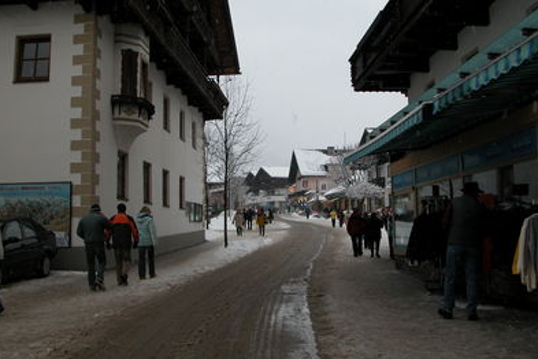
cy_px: 162
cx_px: 268
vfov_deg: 36.8
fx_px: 538
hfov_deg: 53.1
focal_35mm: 36
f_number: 4
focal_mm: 8.9
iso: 100
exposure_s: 1/128
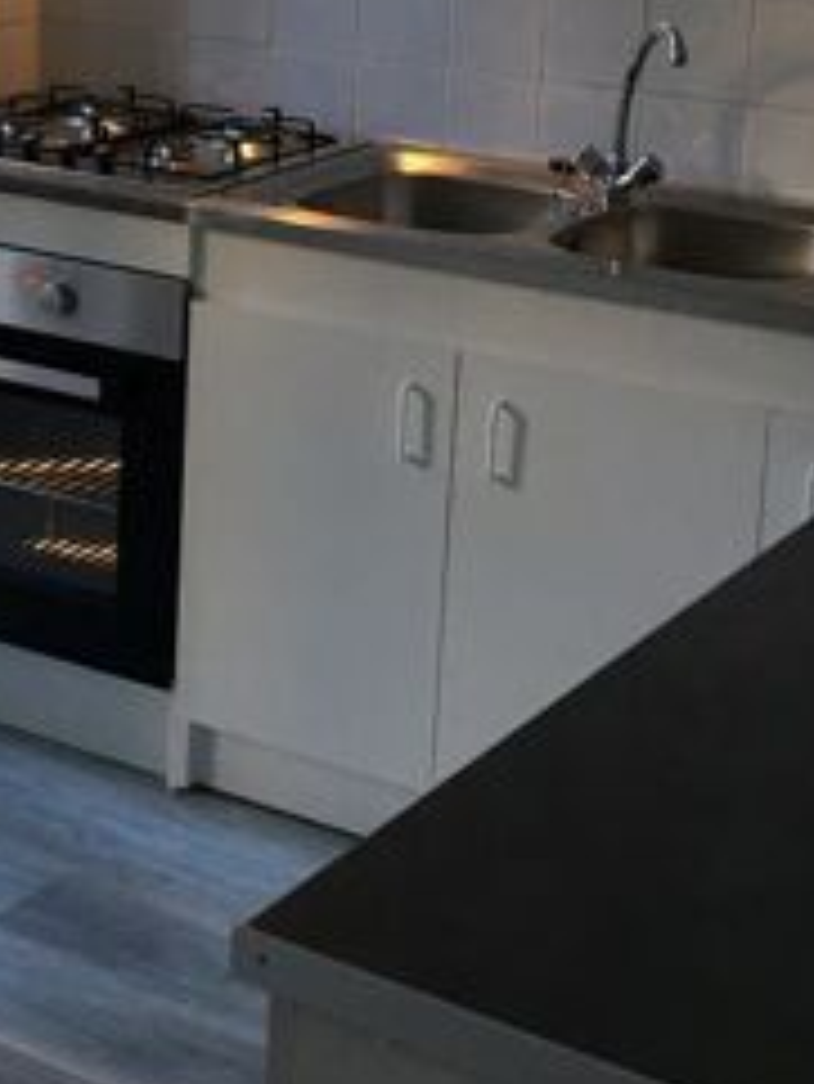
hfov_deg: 18.8
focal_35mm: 77
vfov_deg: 24.8
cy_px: 175
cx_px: 45
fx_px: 2412
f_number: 2.2
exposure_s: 1/17
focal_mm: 4.15
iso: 32
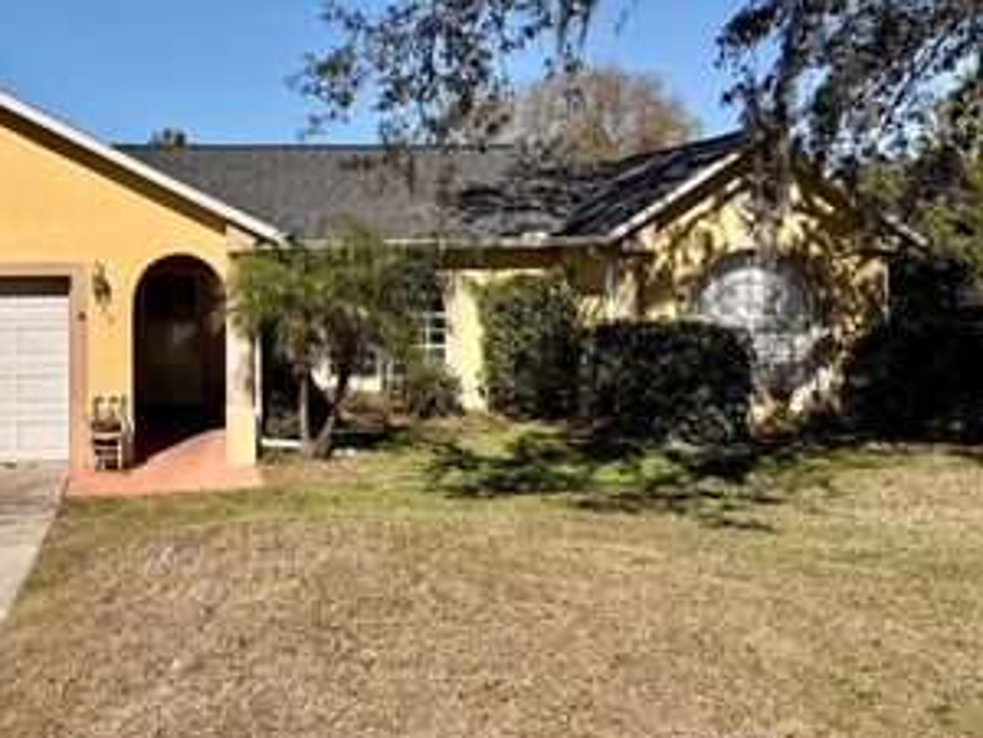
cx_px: 233
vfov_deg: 35.8
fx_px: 1136
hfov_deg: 45.0
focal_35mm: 40
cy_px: 297
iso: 80
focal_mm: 6.76
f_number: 1.78
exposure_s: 1/9091
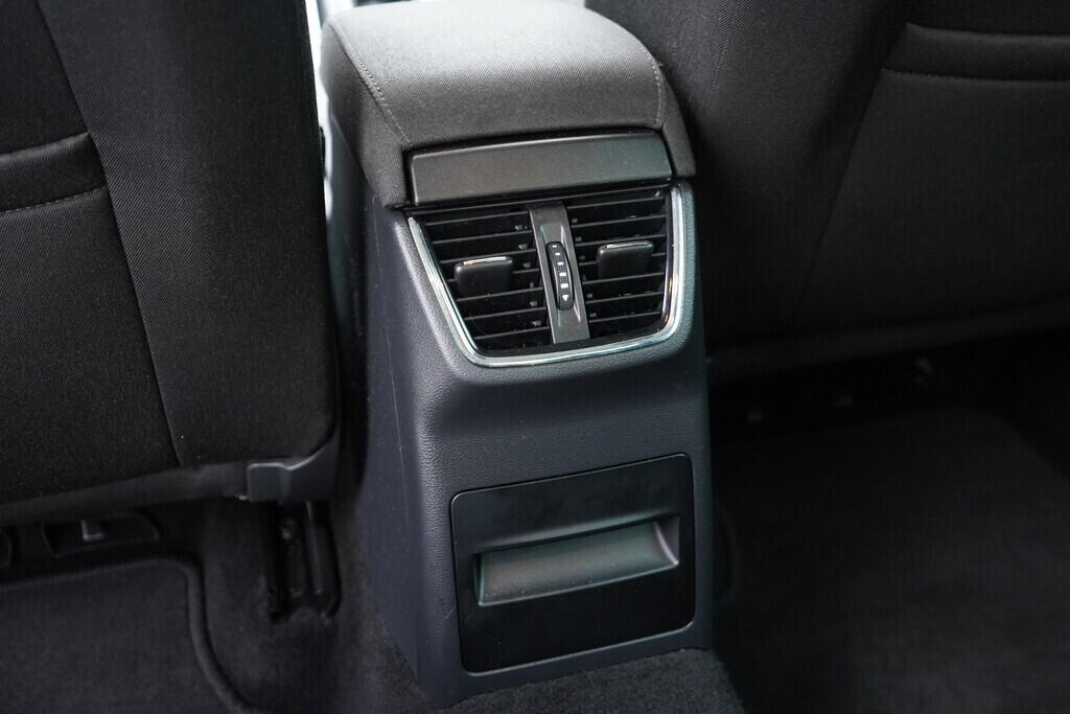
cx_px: 535
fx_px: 1070
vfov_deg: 36.9
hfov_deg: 53.1
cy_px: 357
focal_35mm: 36
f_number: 2.8
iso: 1250
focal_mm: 24
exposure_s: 1/40
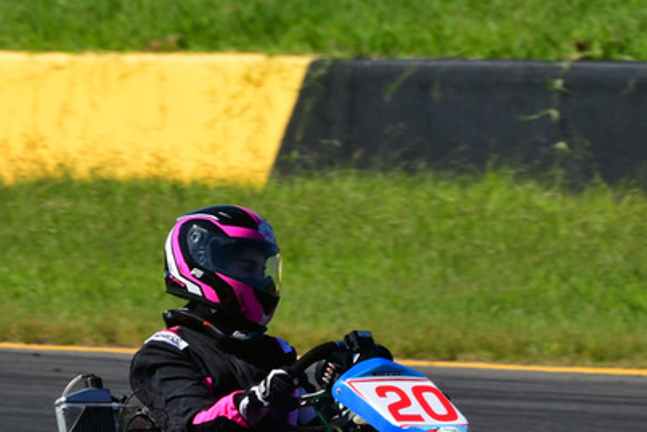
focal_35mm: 864
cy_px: 297
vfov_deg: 1.6
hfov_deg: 2.4
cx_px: 297
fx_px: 15533
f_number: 13
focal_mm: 290
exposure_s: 1/640
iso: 500
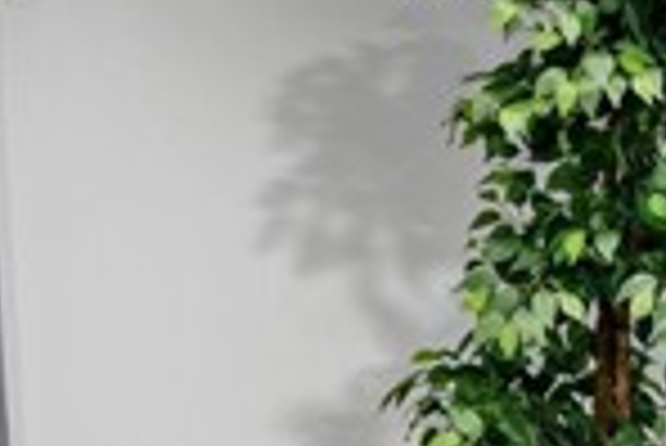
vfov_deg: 9.1
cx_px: 1112
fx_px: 2722
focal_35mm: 147
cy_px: 644
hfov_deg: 12.9
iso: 320
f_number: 2.8
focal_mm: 34
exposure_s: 1/60
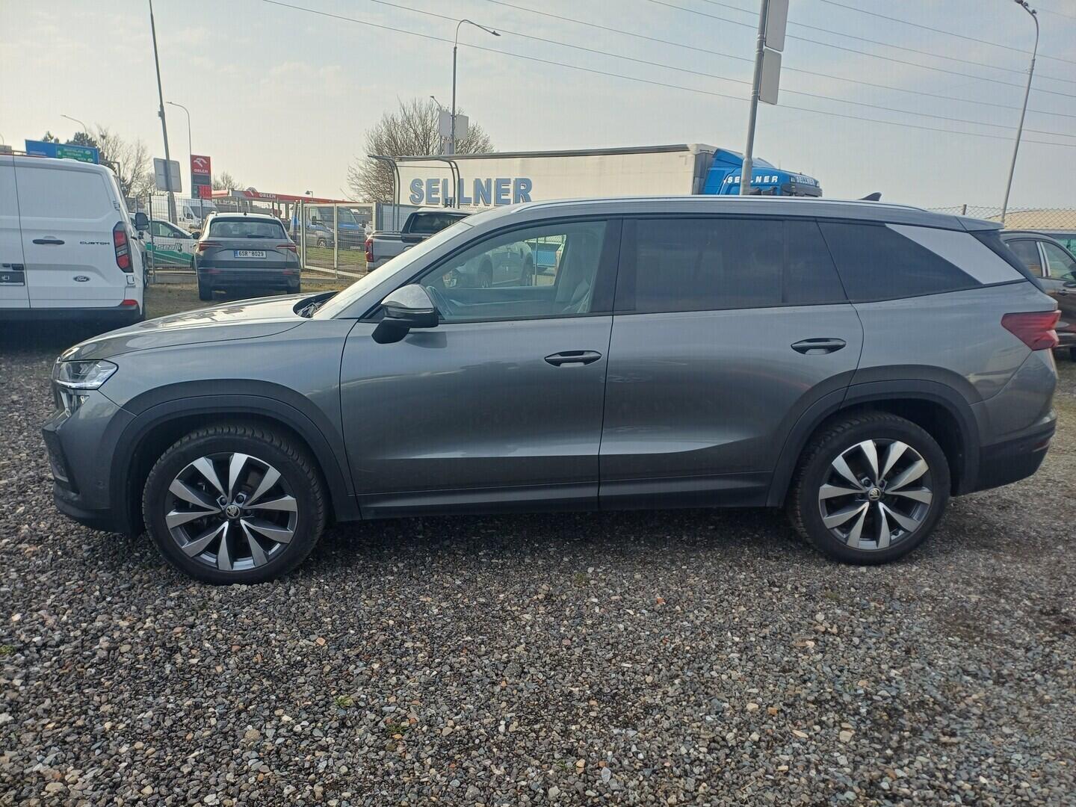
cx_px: 538
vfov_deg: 54.9
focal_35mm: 25
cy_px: 404
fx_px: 777
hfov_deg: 69.4
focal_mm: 4.65
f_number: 1.8
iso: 50
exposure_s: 1/507
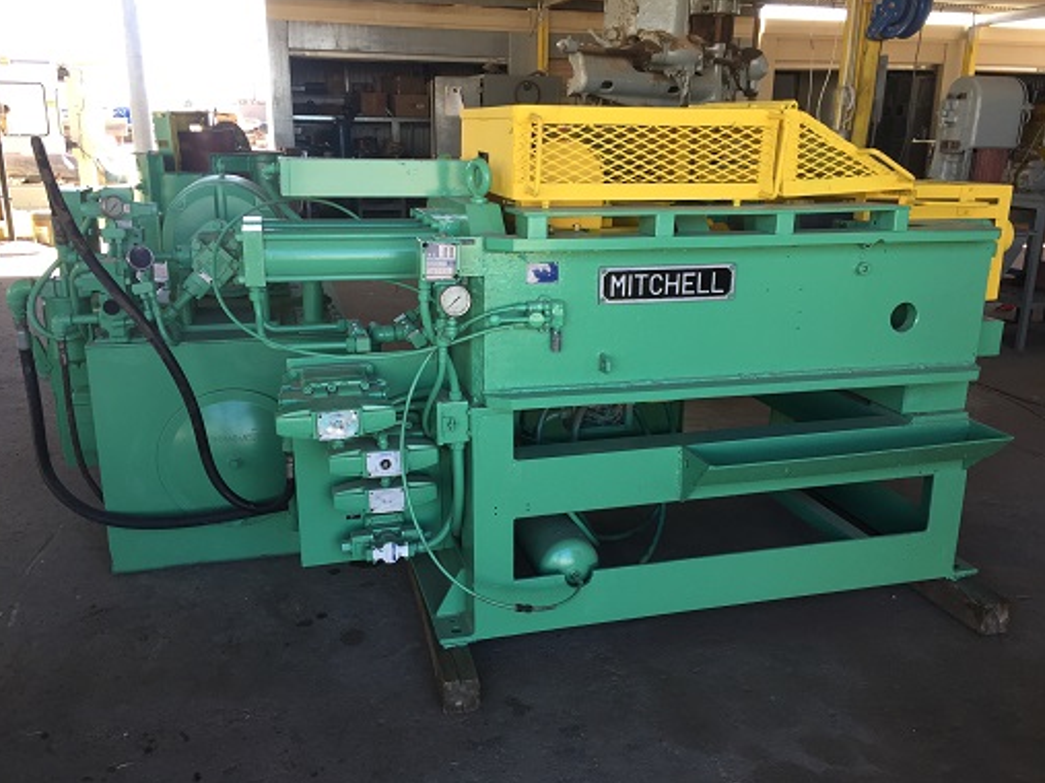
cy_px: 388
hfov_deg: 60.0
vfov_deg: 46.8
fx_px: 905
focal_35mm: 30
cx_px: 518
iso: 32
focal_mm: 4.15
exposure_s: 1/120
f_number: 2.2
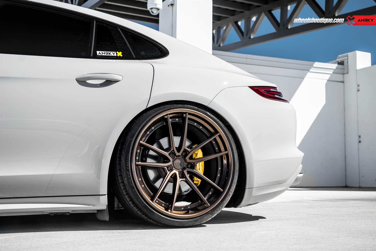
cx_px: 188
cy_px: 126
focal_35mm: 46
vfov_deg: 29.3
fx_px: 481
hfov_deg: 42.7
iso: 80
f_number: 5
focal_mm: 46
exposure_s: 1/200
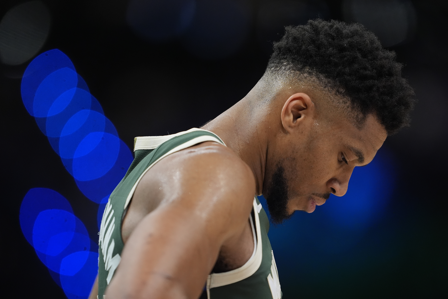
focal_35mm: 400
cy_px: 150
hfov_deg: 5.2
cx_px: 224
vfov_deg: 3.4
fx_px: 4977
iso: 3200
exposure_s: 1/1600
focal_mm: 400
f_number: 3.2
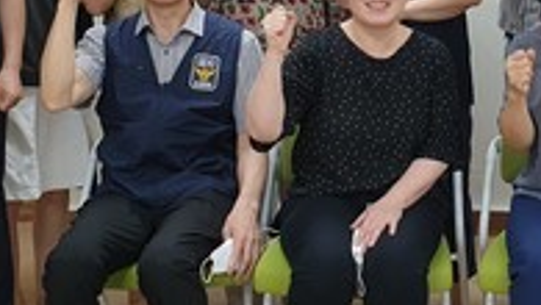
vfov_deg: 13.7
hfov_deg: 23.9
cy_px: -19
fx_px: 1249
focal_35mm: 87
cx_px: 463
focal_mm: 4.3
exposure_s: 1/60
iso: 100
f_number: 2.4
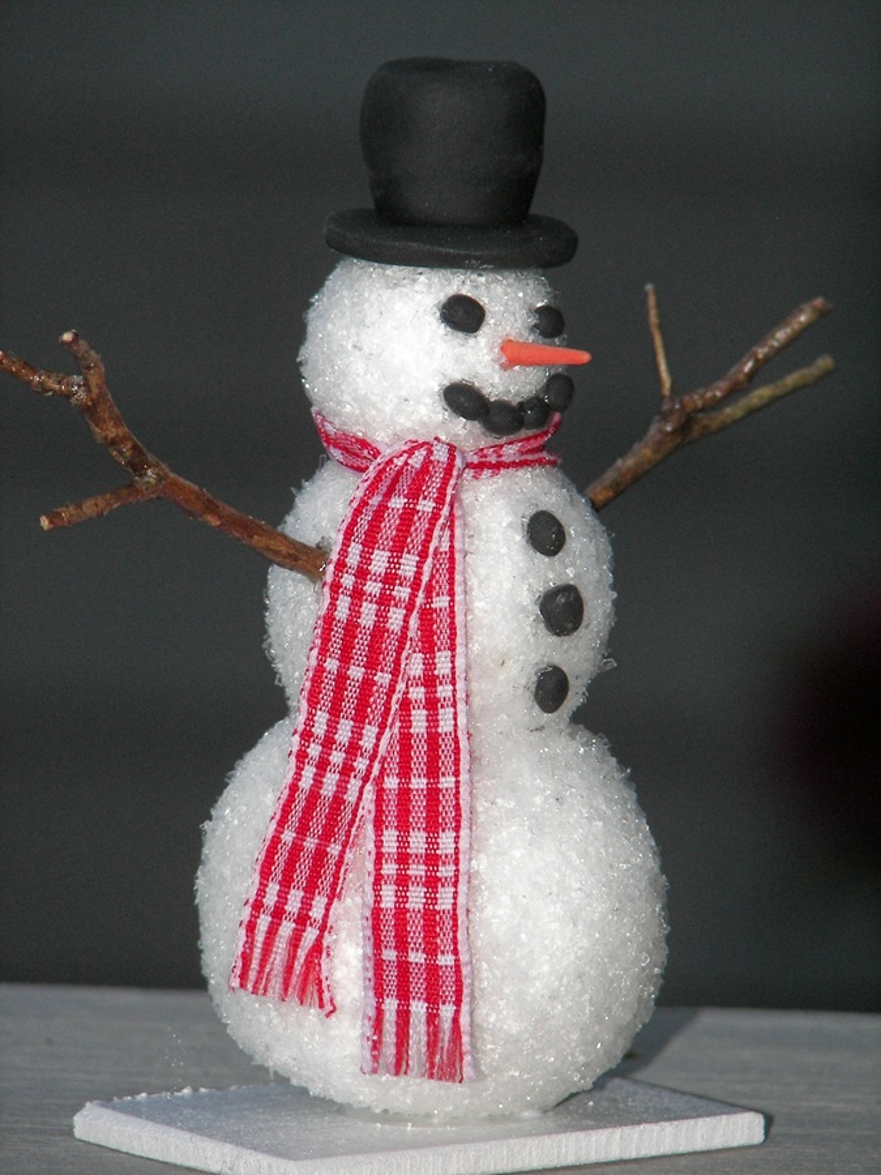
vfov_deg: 5.9
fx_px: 11470
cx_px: 440
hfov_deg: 4.4
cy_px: 588
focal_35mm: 338
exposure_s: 1/100
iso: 100
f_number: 3.6
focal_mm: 56
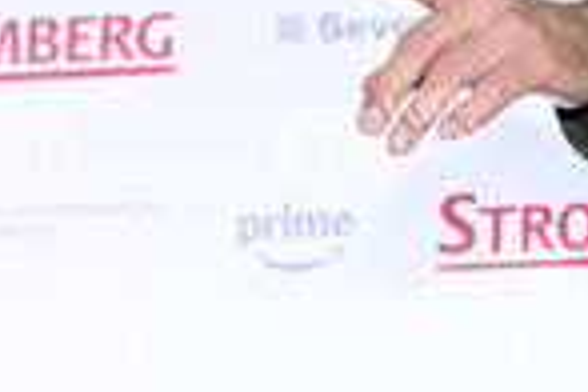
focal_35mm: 184
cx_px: 670
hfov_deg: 11.0
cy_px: 36
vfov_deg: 7.4
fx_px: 3005
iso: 2500
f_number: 4.5
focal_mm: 60
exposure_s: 1/200
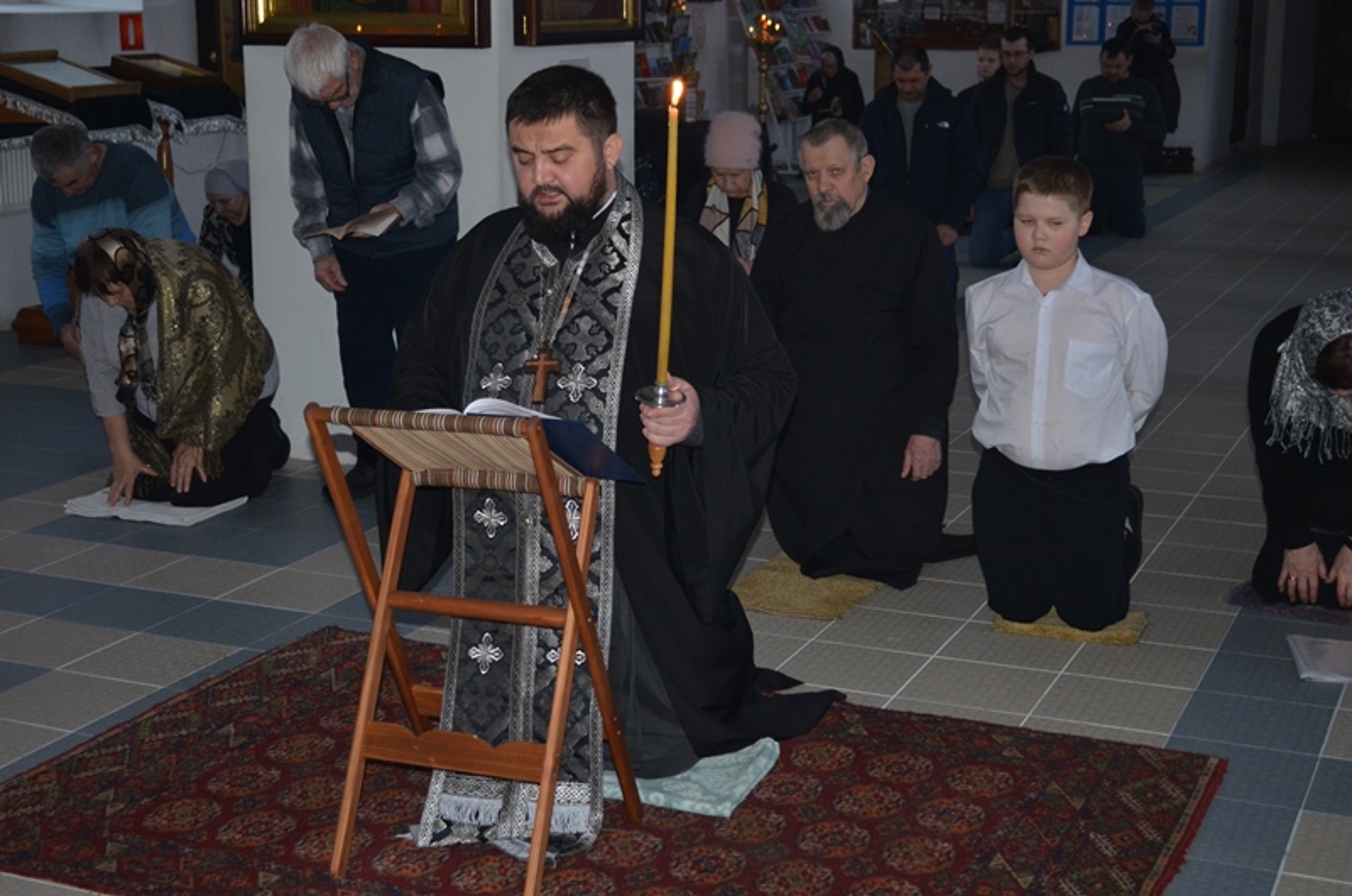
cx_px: 676
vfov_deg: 25.6
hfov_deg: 37.9
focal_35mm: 52
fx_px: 1968
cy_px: 448
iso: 800
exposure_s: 1/60
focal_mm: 35
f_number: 5
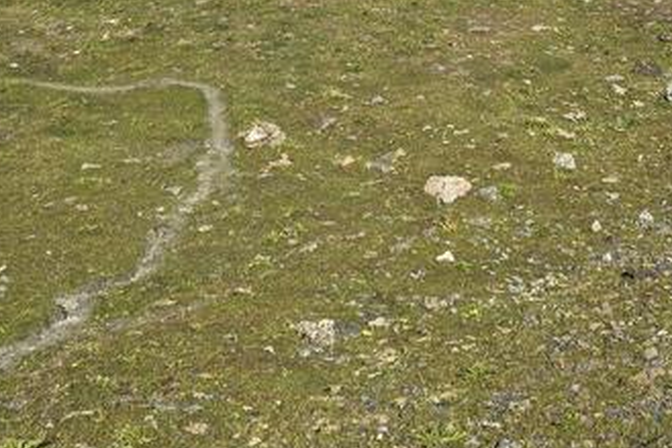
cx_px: 496
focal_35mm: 75
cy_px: -281
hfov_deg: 26.7
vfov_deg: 16.1
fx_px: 1399
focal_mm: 6.3
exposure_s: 1/1096
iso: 12
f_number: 1.7
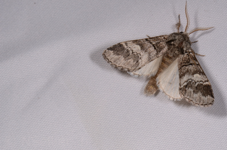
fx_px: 802
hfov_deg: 16.1
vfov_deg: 10.7
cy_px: 75
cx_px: 114
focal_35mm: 128
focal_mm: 85
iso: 100
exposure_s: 1/60
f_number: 25
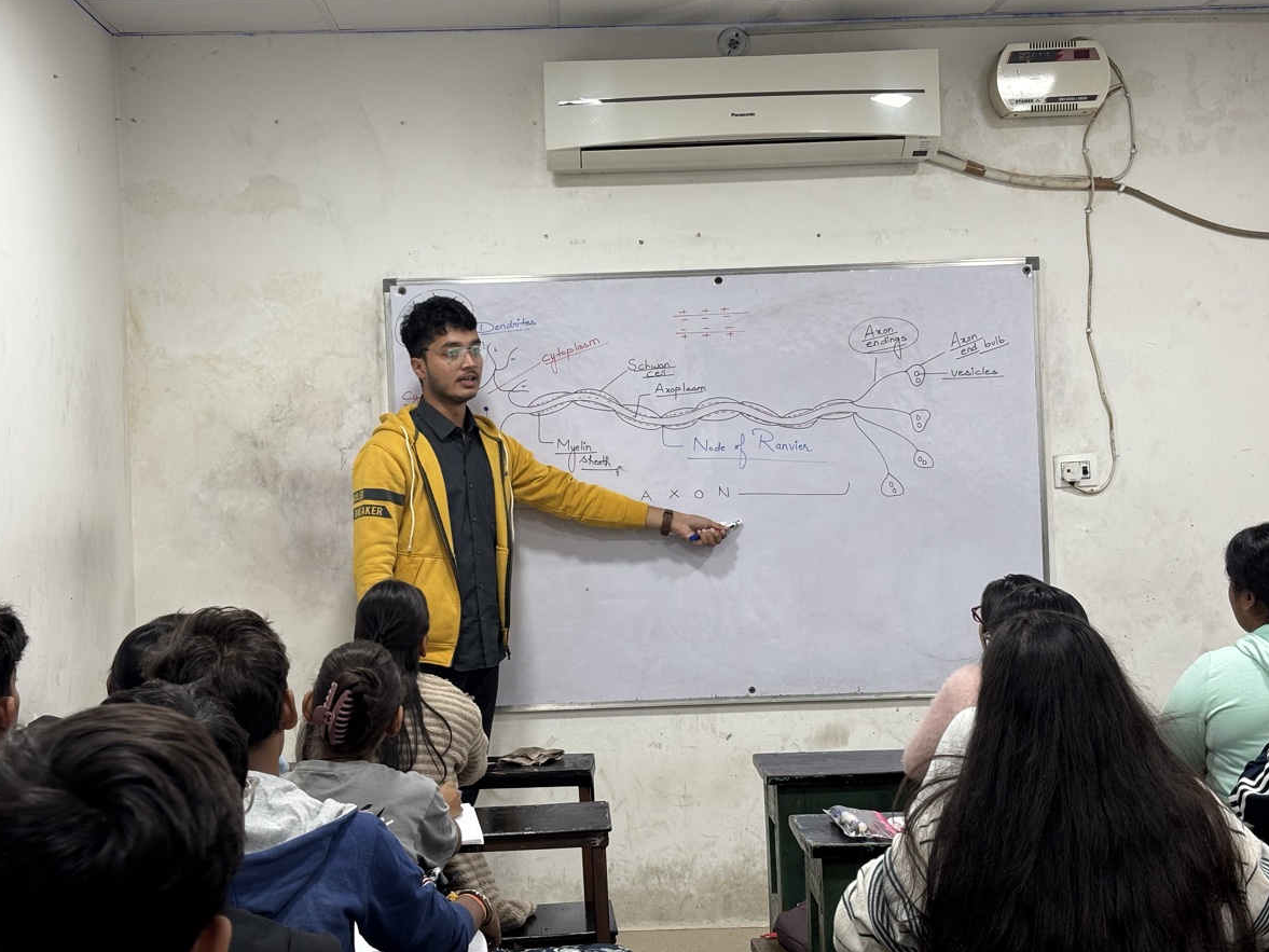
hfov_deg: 36.2
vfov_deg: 27.5
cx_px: 624
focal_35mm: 53
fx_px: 1943
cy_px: 481
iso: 50
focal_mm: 5.96
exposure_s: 1/50
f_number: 1.6
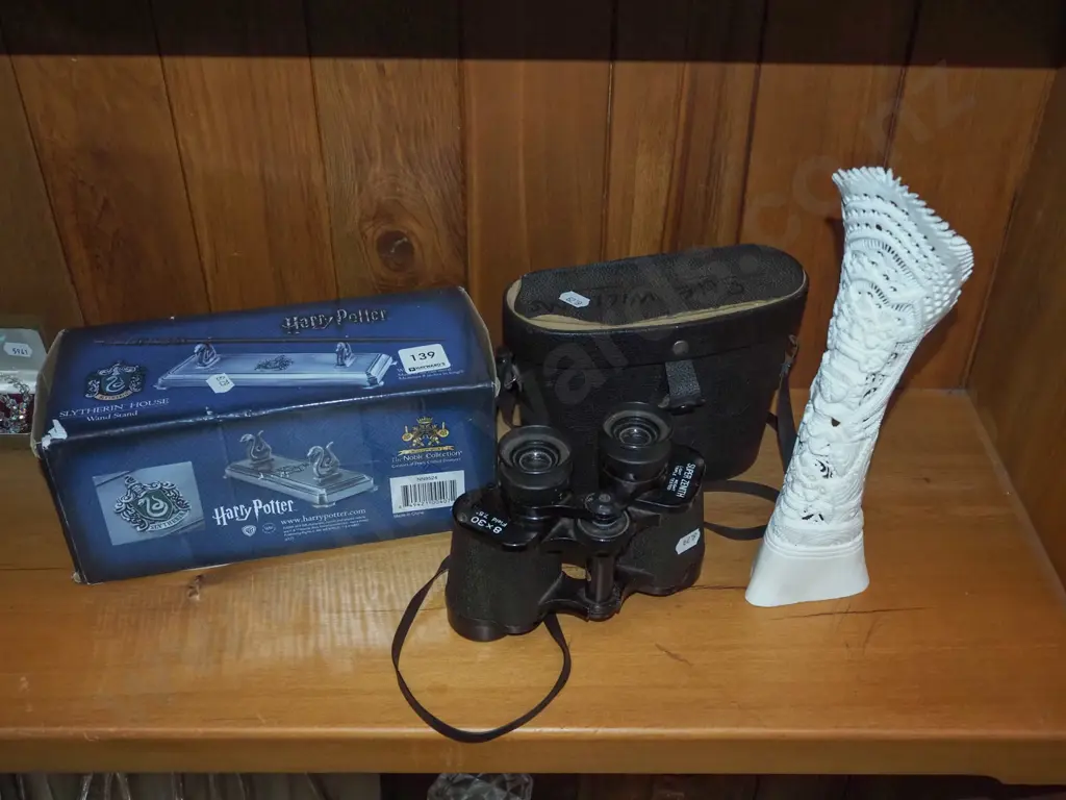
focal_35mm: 38
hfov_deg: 49.0
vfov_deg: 37.7
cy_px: 400
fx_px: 1170
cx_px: 533
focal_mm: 19
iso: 2500
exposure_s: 1/160
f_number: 5.6
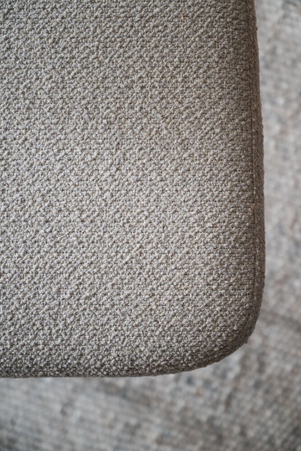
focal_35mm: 62
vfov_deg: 32.4
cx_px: 150
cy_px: 226
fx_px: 777
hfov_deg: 21.9
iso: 800
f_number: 4
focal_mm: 62
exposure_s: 1/125
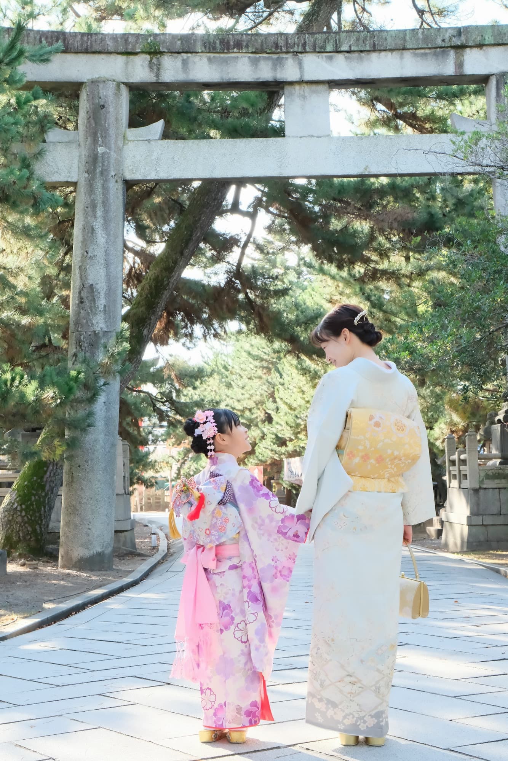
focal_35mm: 54
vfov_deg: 36.9
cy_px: 380
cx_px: 254
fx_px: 1143
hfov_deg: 25.1
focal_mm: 36.1
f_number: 8
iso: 1600
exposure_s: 1/125
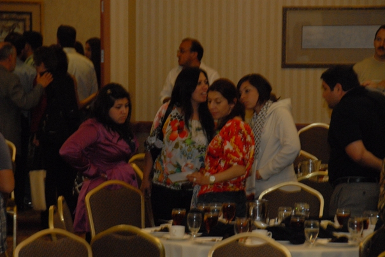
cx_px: 192
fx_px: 2168
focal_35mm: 202
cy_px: 128
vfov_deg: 6.8
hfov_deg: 10.1
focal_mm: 135
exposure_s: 1/60
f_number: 8
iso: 1250
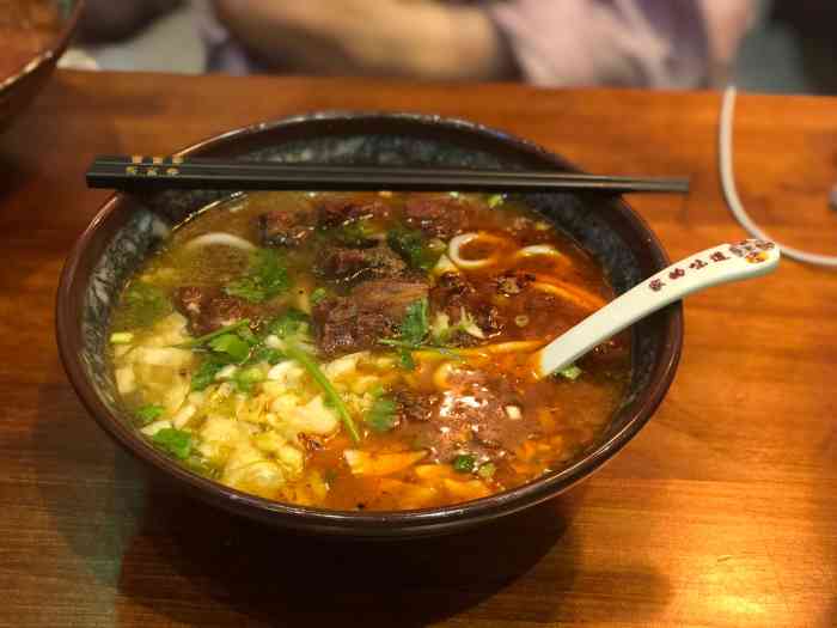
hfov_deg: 36.8
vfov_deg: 28.0
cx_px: 418
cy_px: 314
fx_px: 1257
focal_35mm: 52
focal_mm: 6
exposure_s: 1/14
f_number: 2.4
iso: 160
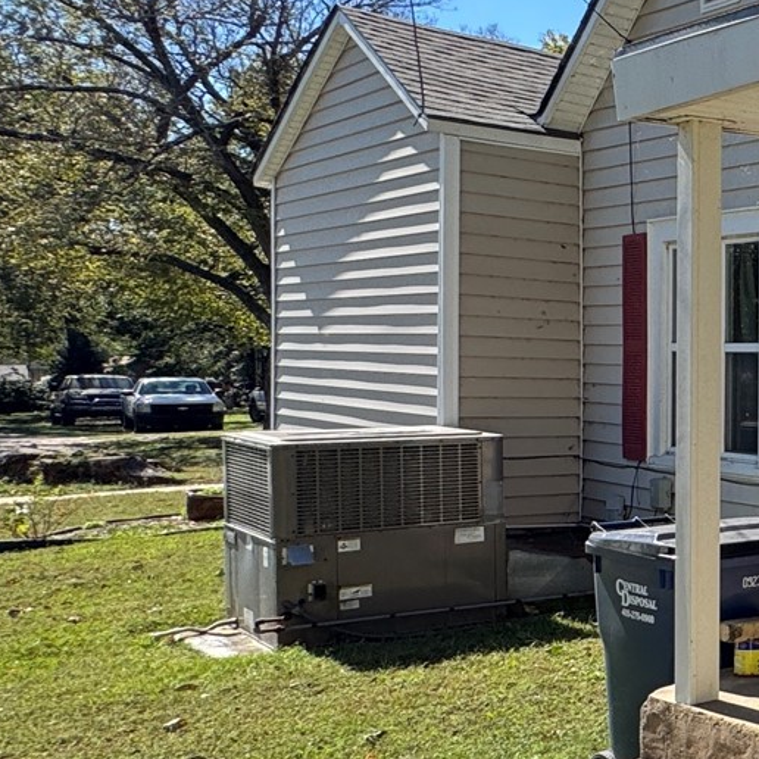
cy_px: 407
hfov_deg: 21.6
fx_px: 1141
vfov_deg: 36.8
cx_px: 1394
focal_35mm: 46
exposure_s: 1/669
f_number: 2.2
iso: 40
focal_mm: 2.22
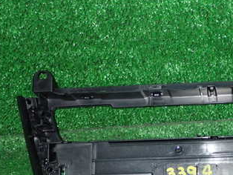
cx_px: 200
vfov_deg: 17.5
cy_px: 134
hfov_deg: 22.8
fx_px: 566
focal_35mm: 84
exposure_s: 1/40
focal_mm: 7.84
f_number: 9
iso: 800
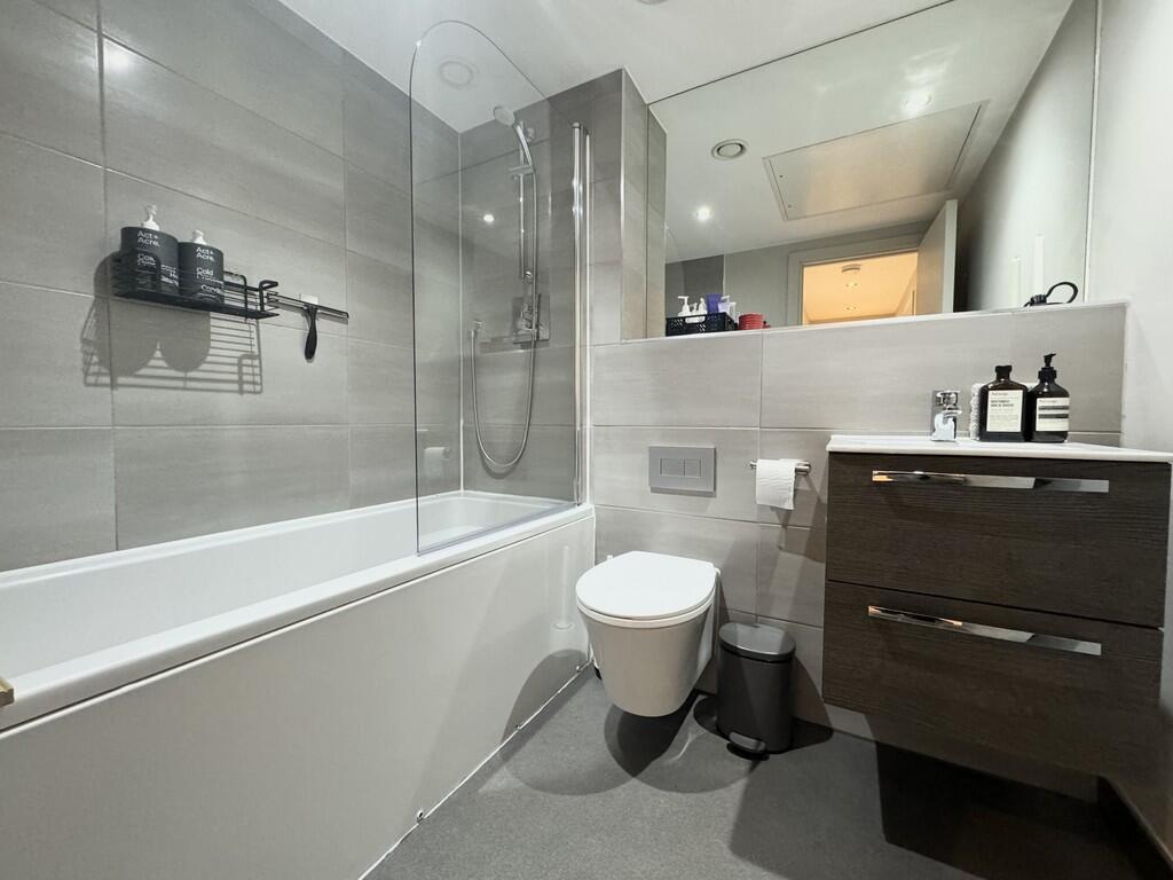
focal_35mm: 14
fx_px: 474
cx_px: 586
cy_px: 440
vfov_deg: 85.7
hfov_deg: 102.1
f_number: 2.2
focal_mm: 2.22
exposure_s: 1/50
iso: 400
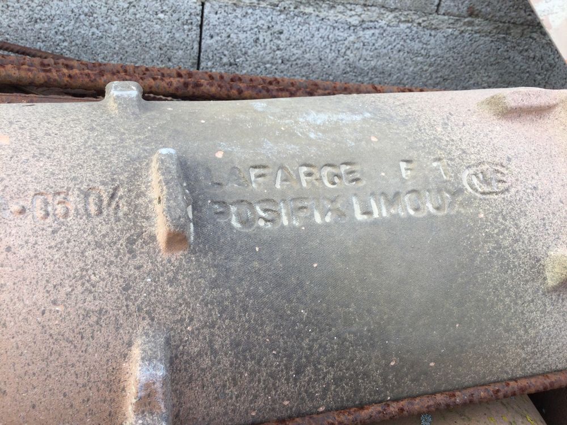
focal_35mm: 31
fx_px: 508
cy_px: 212
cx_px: 284
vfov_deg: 45.4
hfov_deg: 58.4
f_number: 2.4
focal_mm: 3.3
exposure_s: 1/193
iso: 25
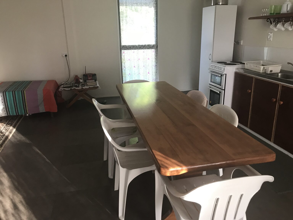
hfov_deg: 63.4
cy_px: 110
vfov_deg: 49.7
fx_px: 237
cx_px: 146
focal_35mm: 28
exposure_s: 1/17
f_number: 1.8
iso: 40
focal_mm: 3.99
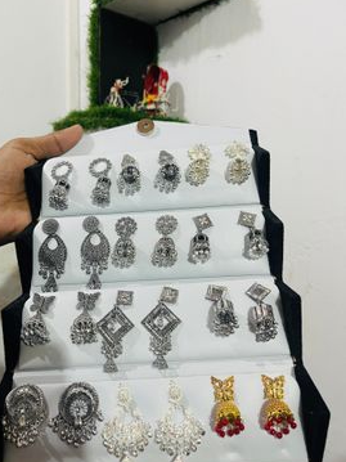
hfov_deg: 48.1
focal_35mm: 29
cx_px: 156
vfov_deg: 61.6
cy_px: 242
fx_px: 387
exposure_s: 1/50
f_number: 1.6
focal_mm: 5.1
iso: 250
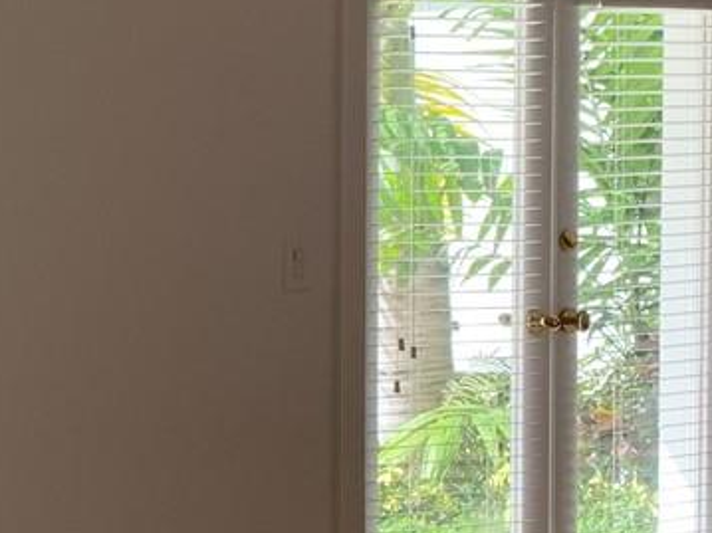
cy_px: 248
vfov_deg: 12.8
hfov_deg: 16.0
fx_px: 2385
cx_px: -236
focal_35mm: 116
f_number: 1.8
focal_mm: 4.25
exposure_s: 1/152
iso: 25
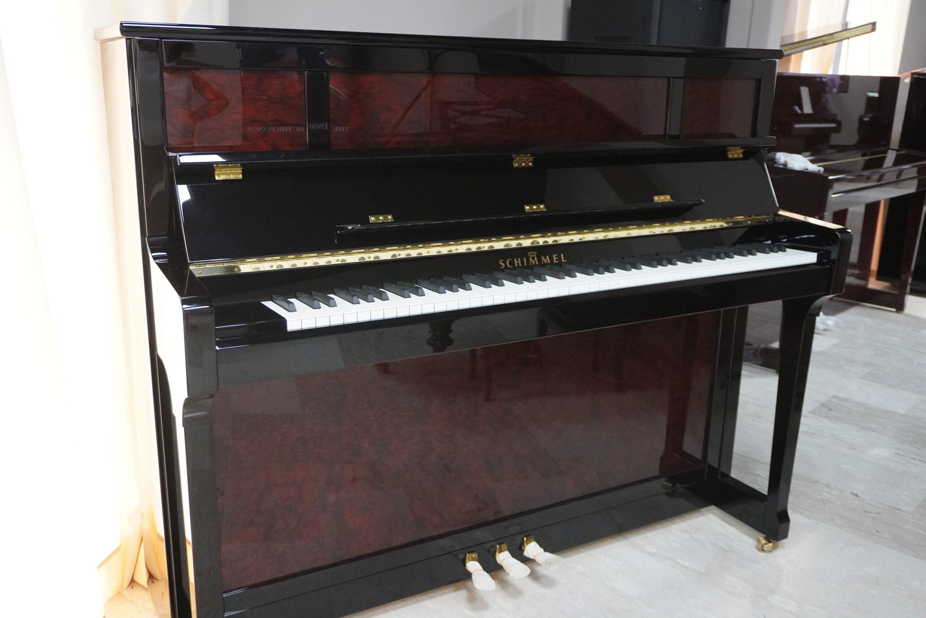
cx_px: 463
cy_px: 309
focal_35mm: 33
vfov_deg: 40.0
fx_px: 849
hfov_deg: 57.2
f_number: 4
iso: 4000
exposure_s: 1/160
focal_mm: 22
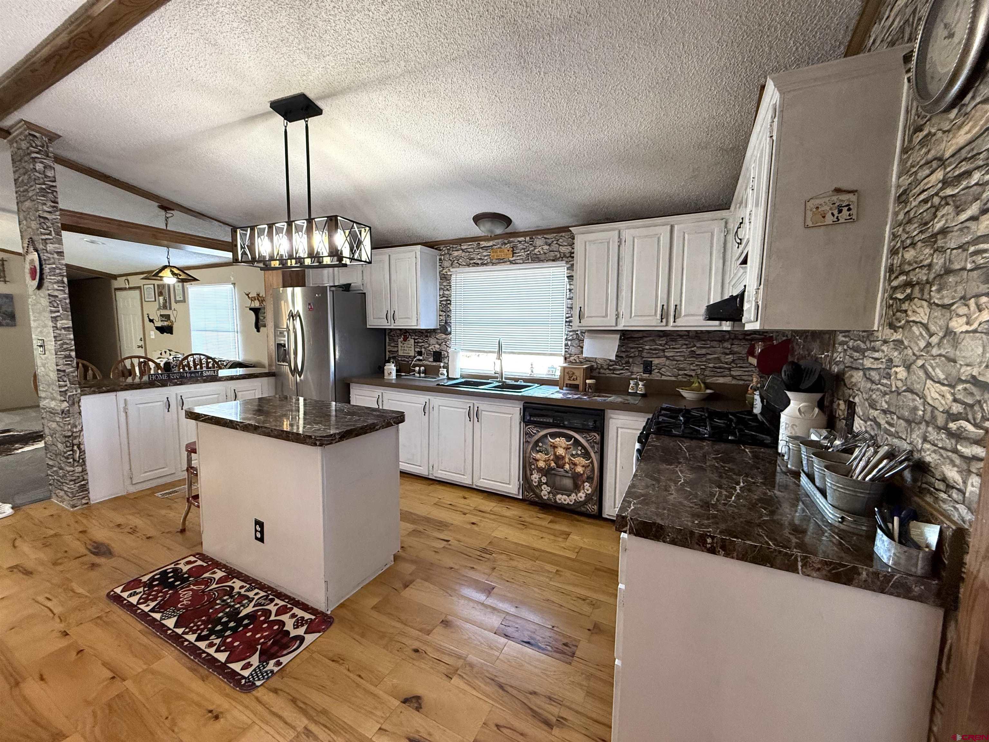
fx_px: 400
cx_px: 494
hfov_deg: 102.1
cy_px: 371
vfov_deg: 85.7
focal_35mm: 14
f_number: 2.2
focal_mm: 2.22
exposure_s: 1/120
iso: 250
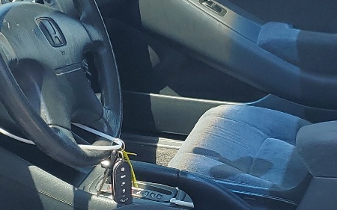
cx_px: 197
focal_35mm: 98
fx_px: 900
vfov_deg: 13.3
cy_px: 158
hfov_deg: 21.2
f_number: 1.5
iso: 50
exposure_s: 1/909
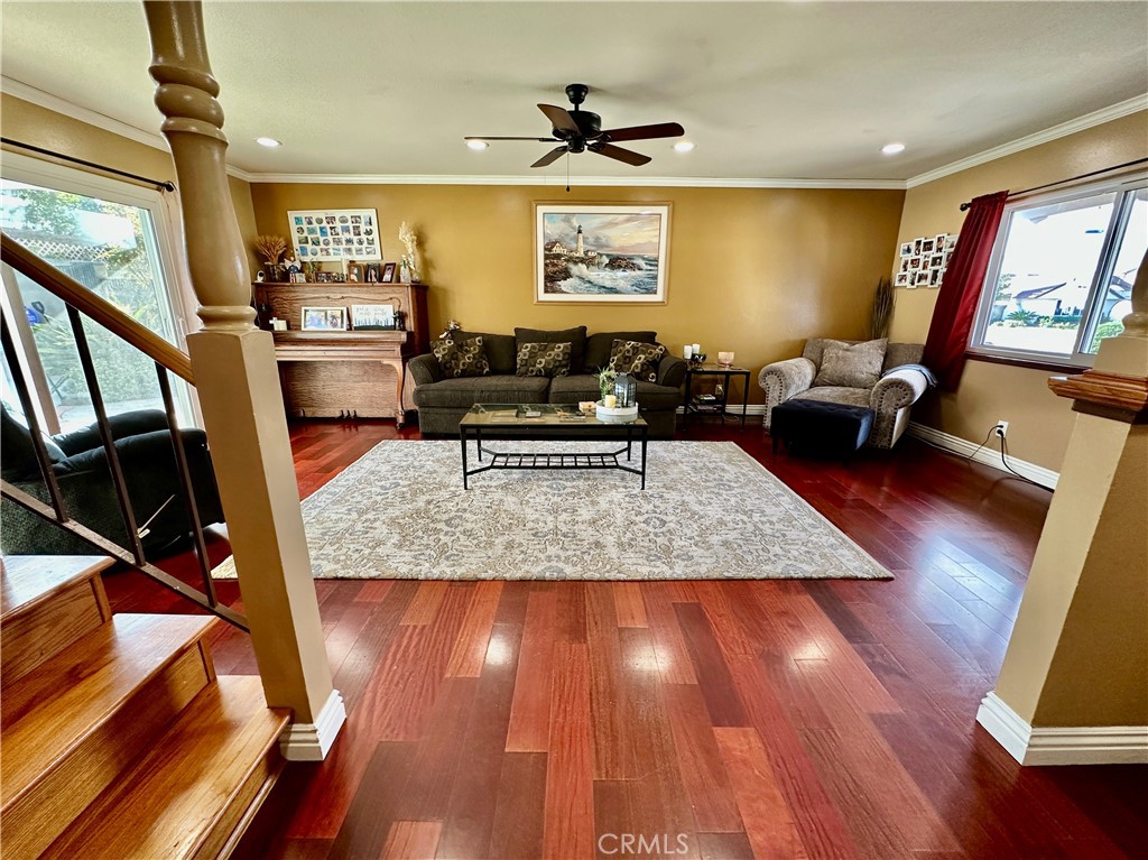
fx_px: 464
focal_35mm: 14
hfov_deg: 102.1
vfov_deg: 85.6
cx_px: 574
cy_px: 430
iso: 200
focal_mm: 2.22
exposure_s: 1/100
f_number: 2.2
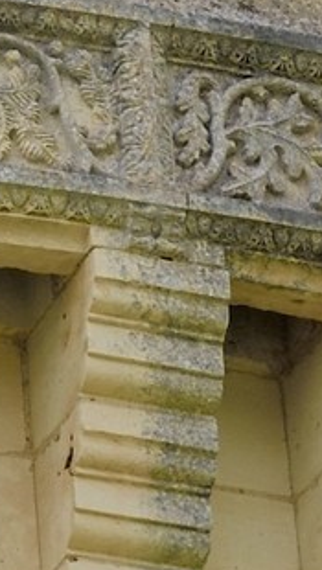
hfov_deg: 2.7
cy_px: -699
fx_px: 6751
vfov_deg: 4.7
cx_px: -646
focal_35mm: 446
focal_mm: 55
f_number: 13
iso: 200
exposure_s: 1/250
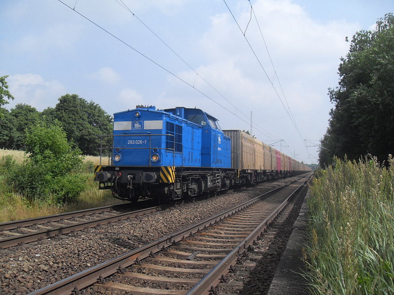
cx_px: 197
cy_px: 148
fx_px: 387
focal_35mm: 34
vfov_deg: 41.8
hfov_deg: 54.0
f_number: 7
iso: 80
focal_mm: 6.3
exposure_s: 1/250
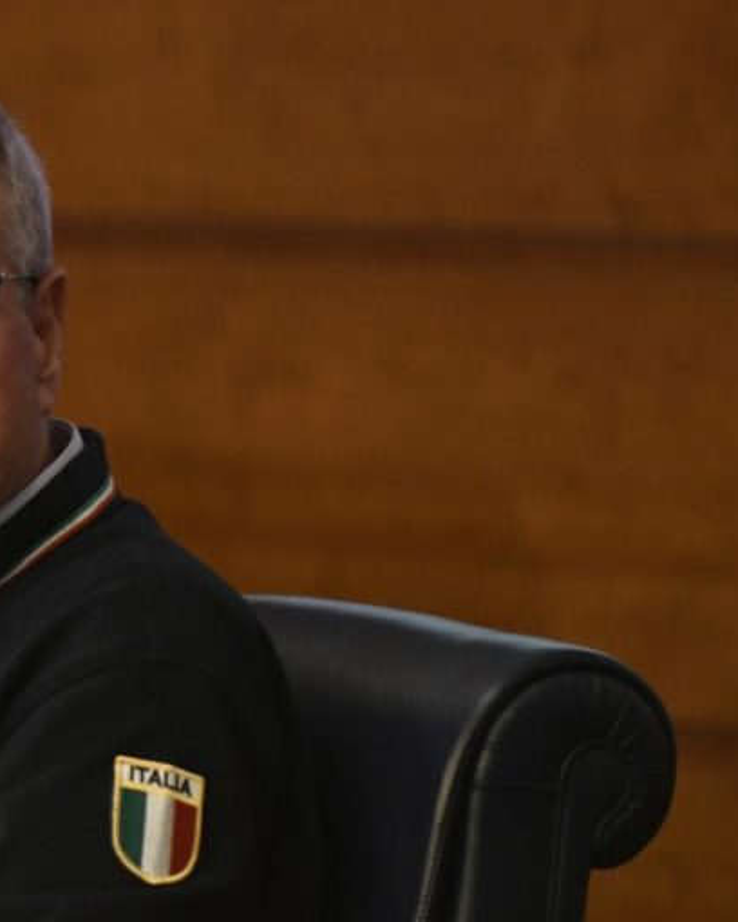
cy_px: 461
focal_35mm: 424
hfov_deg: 3.6
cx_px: 83
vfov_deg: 4.6
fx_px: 11576
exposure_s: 1/320
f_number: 2.8
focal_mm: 200
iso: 5000
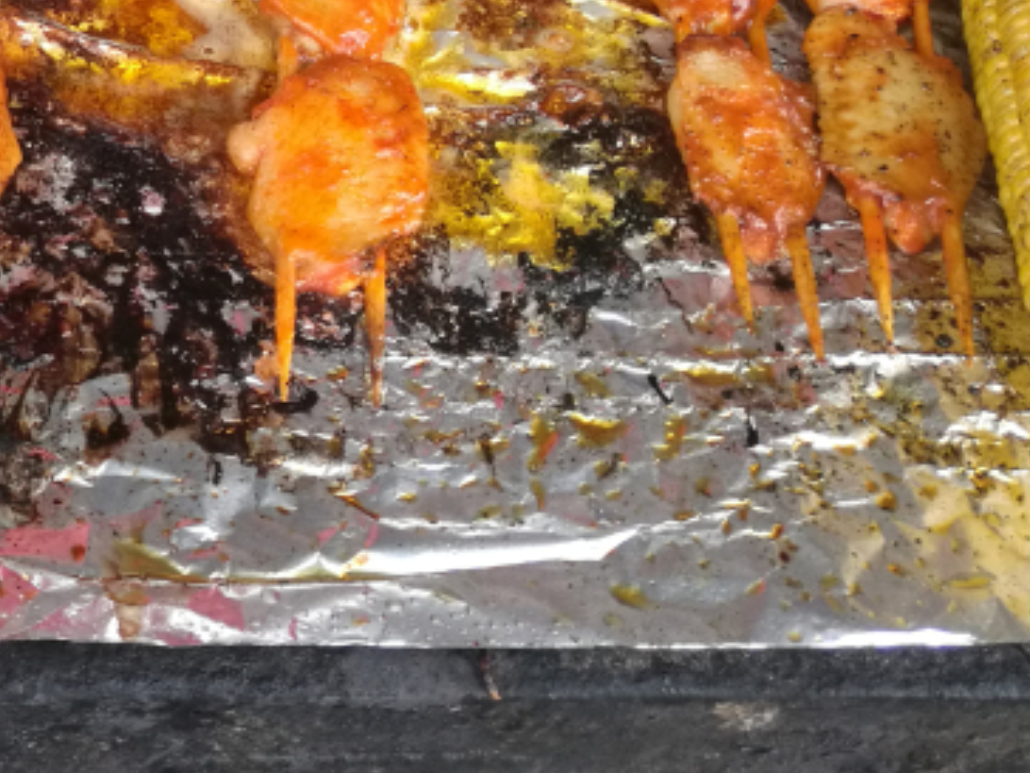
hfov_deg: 24.0
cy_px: -68
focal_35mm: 76
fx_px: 2261
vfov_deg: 18.7
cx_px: -108
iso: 80
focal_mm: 4.04
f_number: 2
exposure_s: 1/100
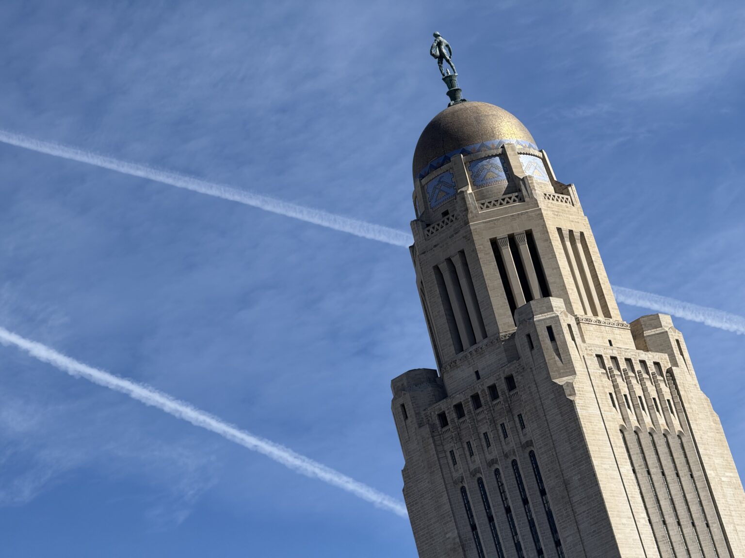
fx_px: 2583
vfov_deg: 12.3
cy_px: 279
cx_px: 372
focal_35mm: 120
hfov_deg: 16.4
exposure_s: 1/1546
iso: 50
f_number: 2.8
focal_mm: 15.66
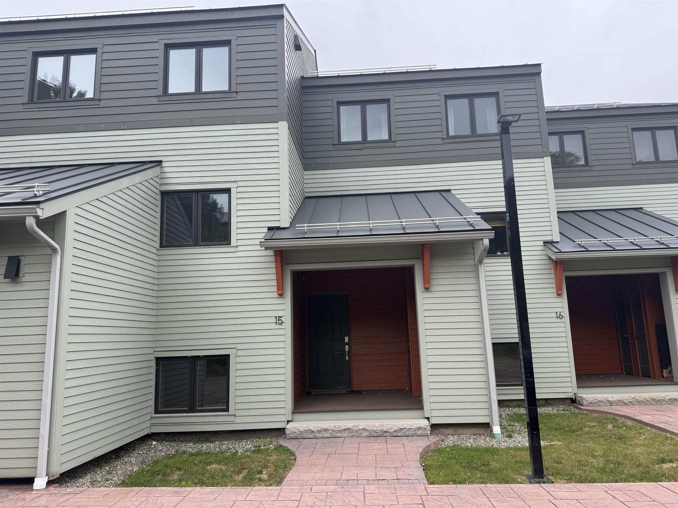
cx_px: 339
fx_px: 470
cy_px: 254
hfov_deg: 71.6
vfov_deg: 56.8
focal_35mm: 24
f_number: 1.78
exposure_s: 1/633
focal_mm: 6.76
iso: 80
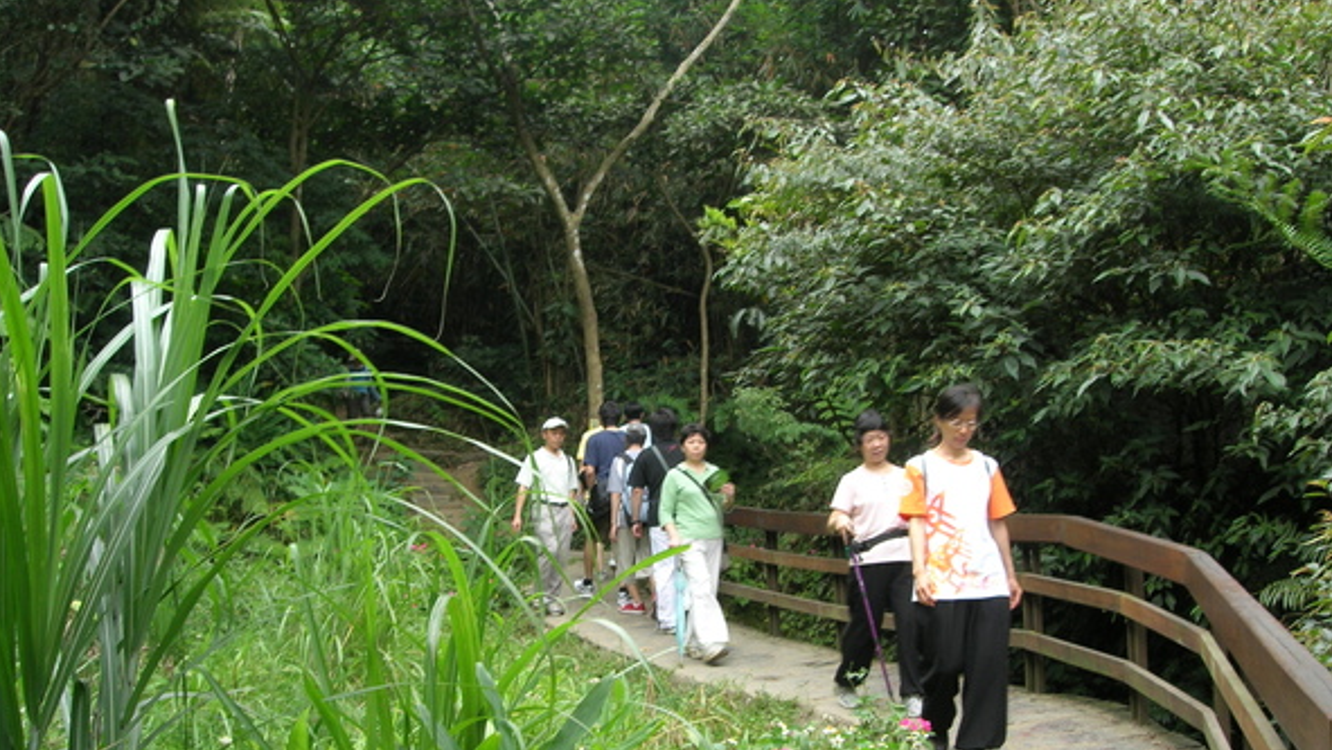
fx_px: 1484
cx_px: 660
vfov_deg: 28.3
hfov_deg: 48.3
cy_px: 450
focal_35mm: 42
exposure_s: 1/50
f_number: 4.8
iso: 64
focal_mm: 7.8
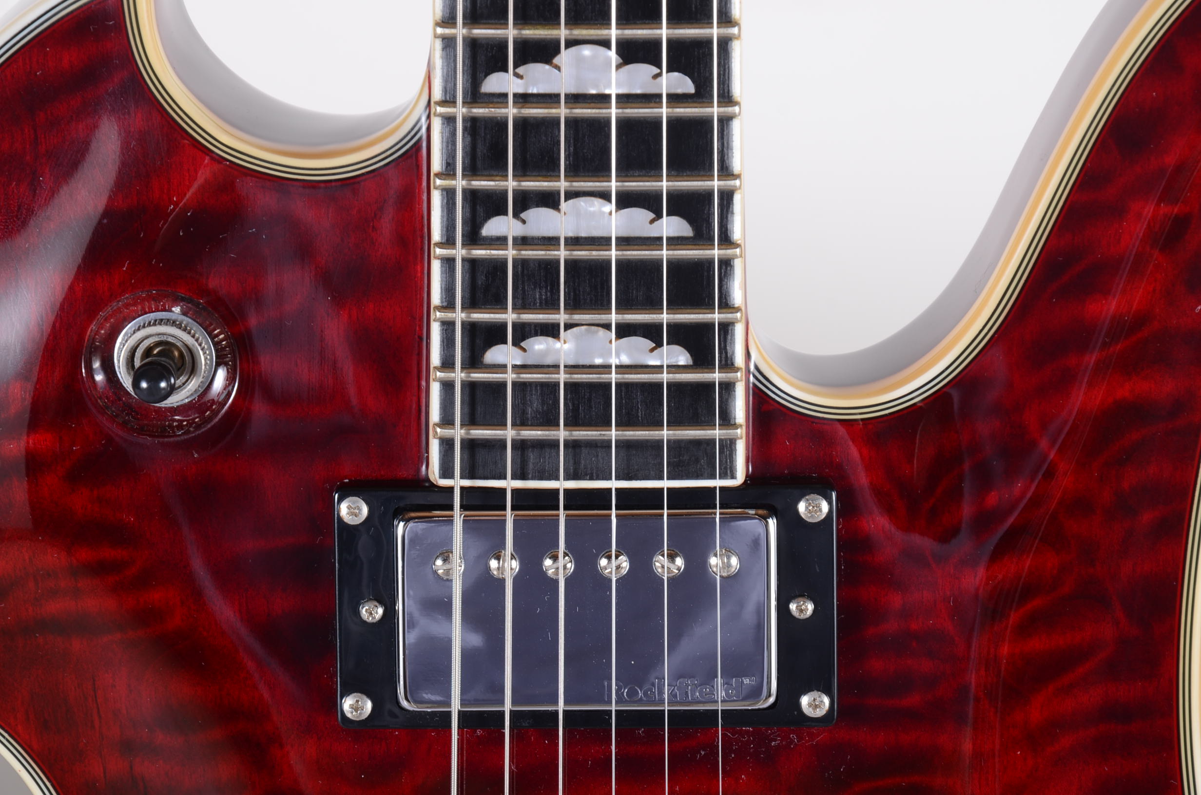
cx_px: 600
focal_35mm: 158
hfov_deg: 13.1
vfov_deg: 8.7
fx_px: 5243
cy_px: 398
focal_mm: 105
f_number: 11
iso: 160
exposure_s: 1/100
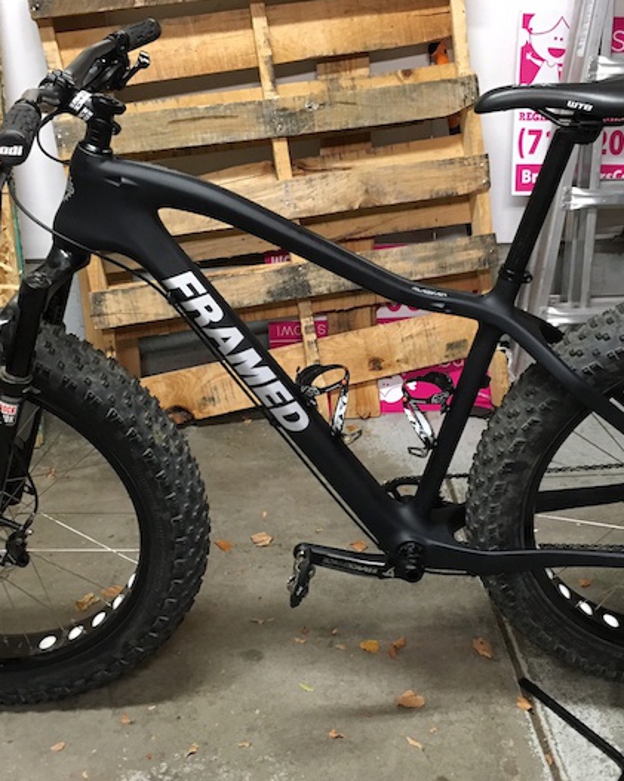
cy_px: 431
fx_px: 994
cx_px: 375
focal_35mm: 43
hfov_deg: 34.7
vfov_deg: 42.9
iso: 200
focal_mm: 4.15
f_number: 2.2
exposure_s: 1/17
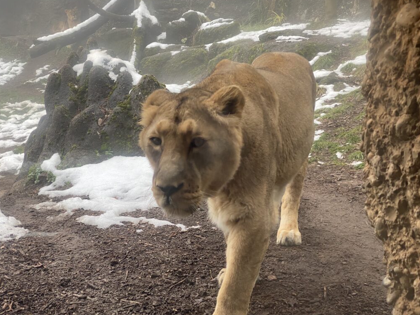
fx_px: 643
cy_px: 155
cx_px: 208
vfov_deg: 27.5
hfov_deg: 36.2
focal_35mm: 53
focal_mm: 6
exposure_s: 1/121
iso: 80
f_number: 2
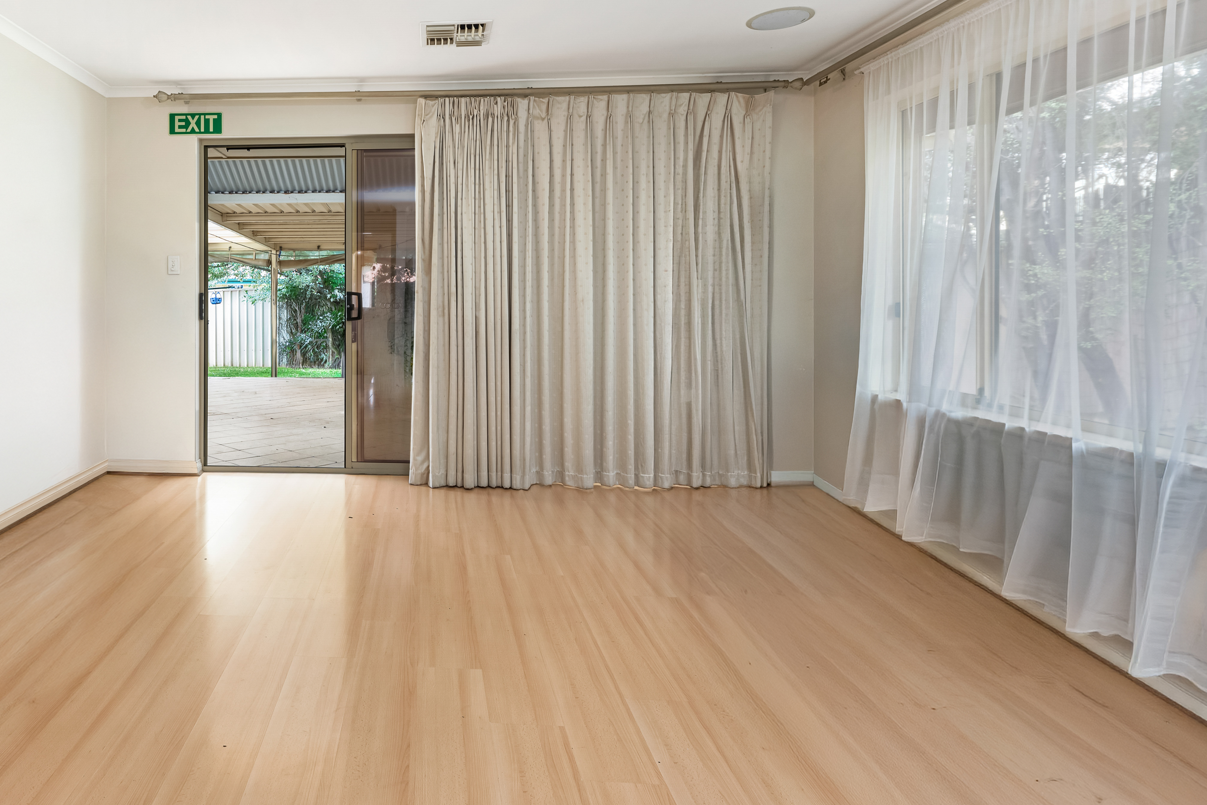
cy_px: 296
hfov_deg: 77.6
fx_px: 704
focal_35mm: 21
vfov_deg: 58.7
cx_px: 368
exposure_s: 1/8
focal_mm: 14
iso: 50
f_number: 7.1
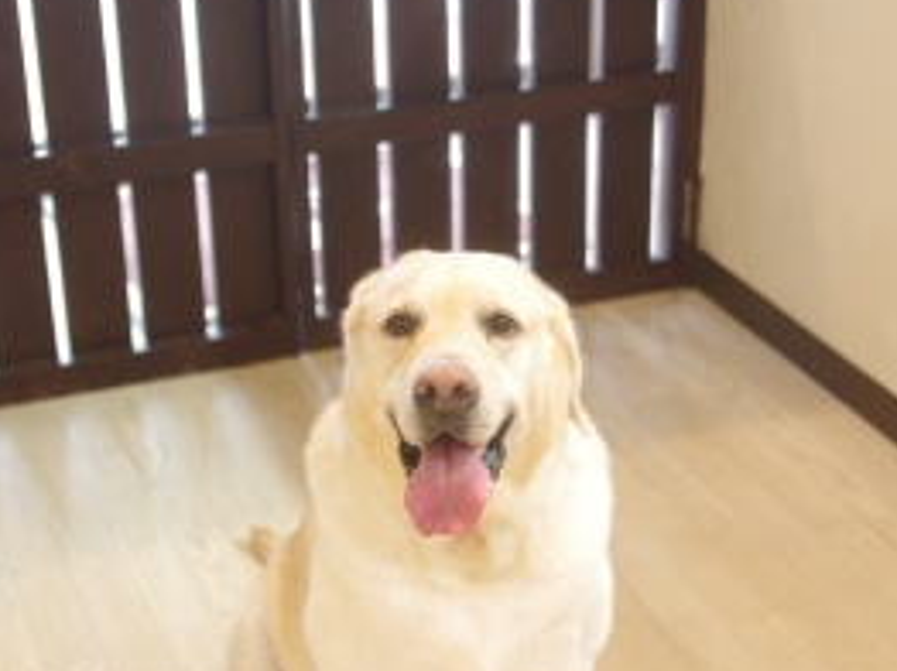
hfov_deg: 27.1
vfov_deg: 20.3
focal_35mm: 72
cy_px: 442
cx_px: 448
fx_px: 1864
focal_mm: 33
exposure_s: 1/50
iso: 640
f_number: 2.8
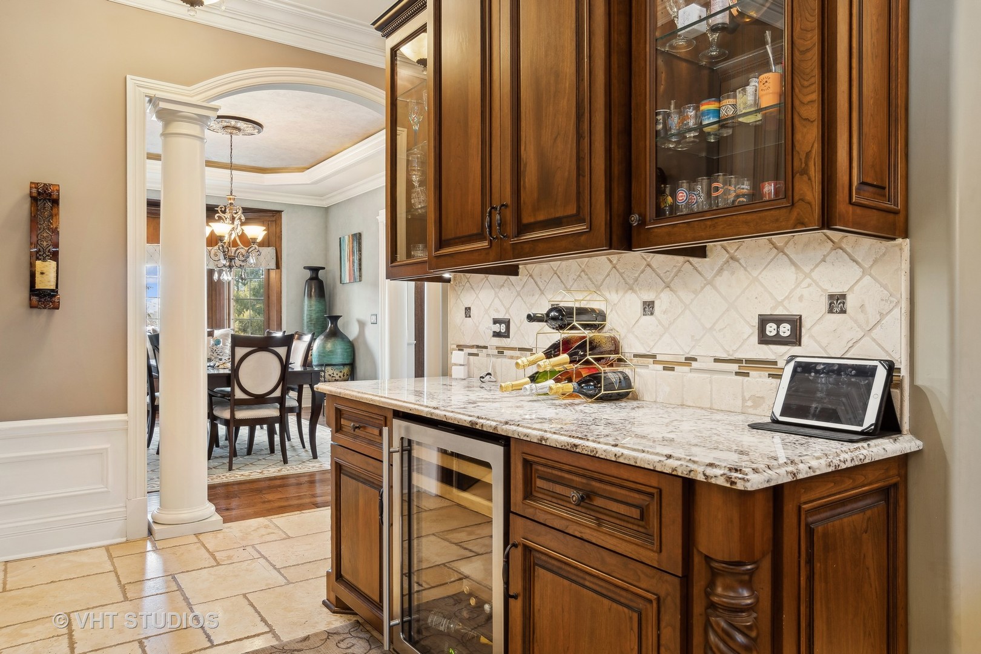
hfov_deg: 77.3
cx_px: 490
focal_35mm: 22
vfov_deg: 56.1
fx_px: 613
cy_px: 327
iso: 250
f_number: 8
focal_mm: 15
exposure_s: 1/5
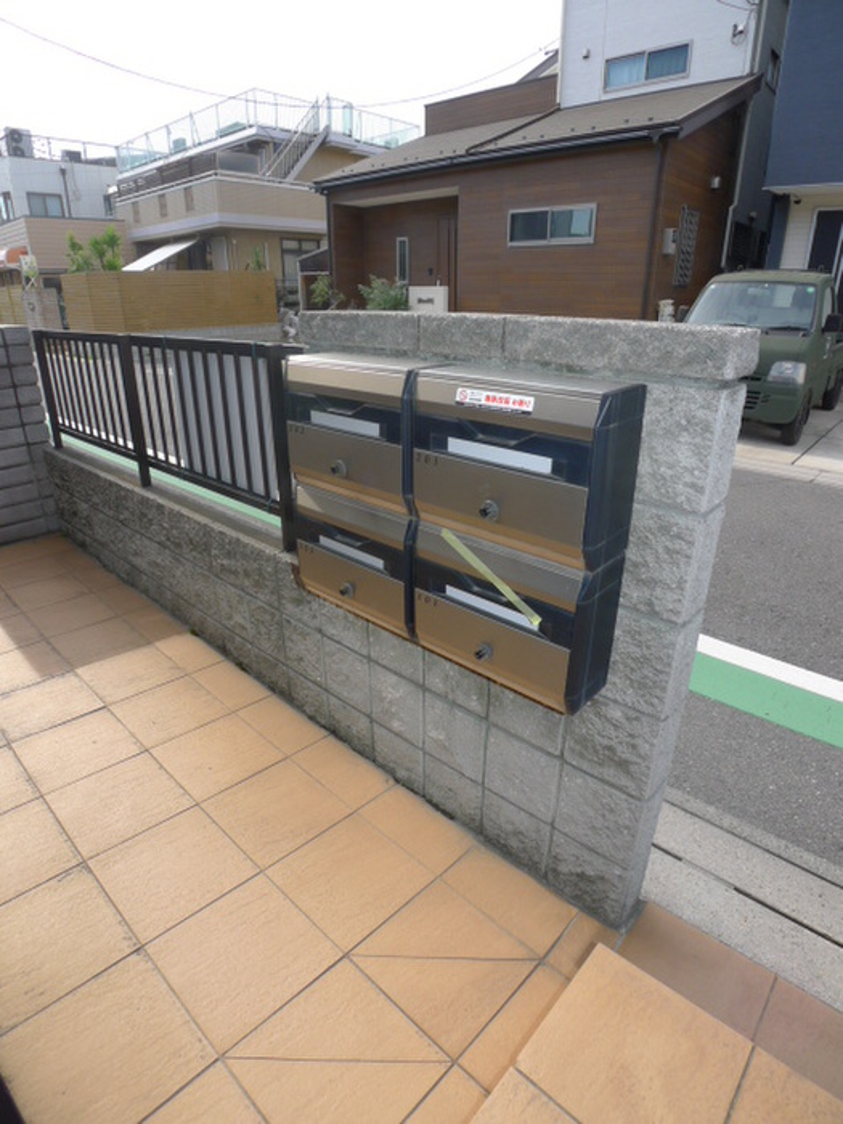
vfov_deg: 87.8
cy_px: 562
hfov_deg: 71.6
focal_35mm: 18
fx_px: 584
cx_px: 422
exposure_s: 1/500
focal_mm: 3.9
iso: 100
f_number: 3.2
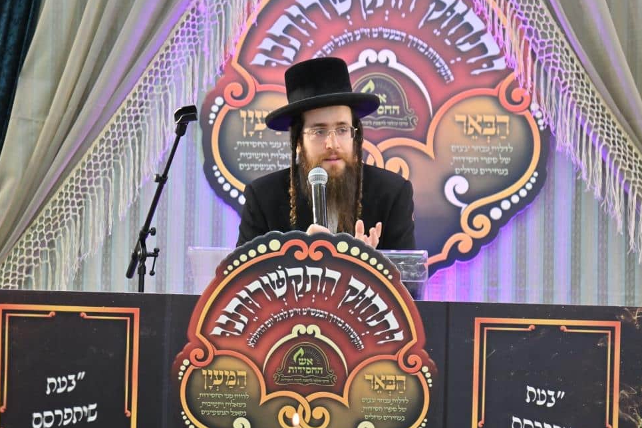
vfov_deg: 7.2
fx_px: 3405
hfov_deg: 10.8
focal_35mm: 191
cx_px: 327
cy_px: 214
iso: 640
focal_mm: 120
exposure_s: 1/160
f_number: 4
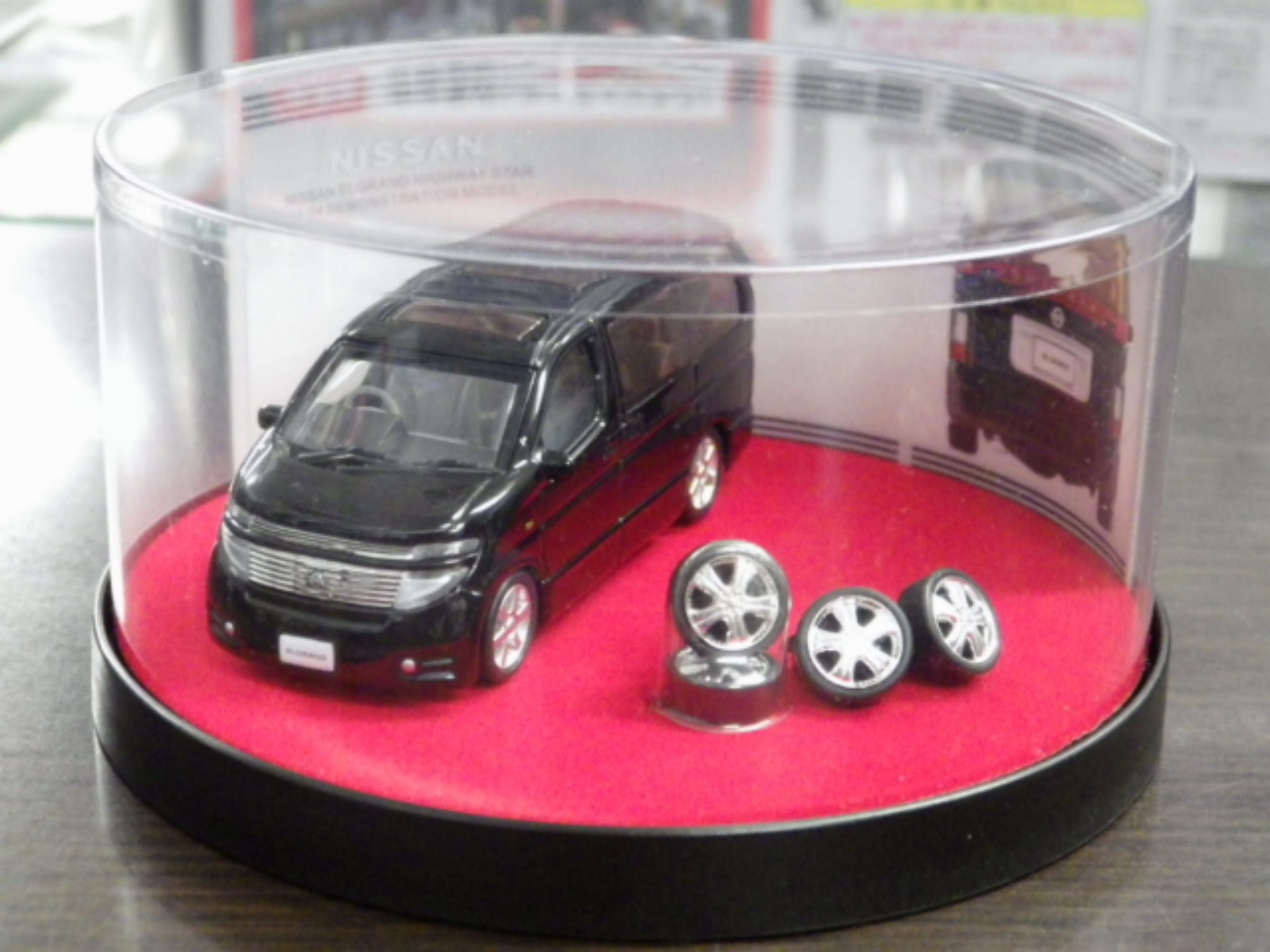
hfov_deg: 27.4
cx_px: 635
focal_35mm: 71
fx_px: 2605
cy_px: 476
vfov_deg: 20.7
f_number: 4.2
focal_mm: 12.8
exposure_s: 1/25
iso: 1600
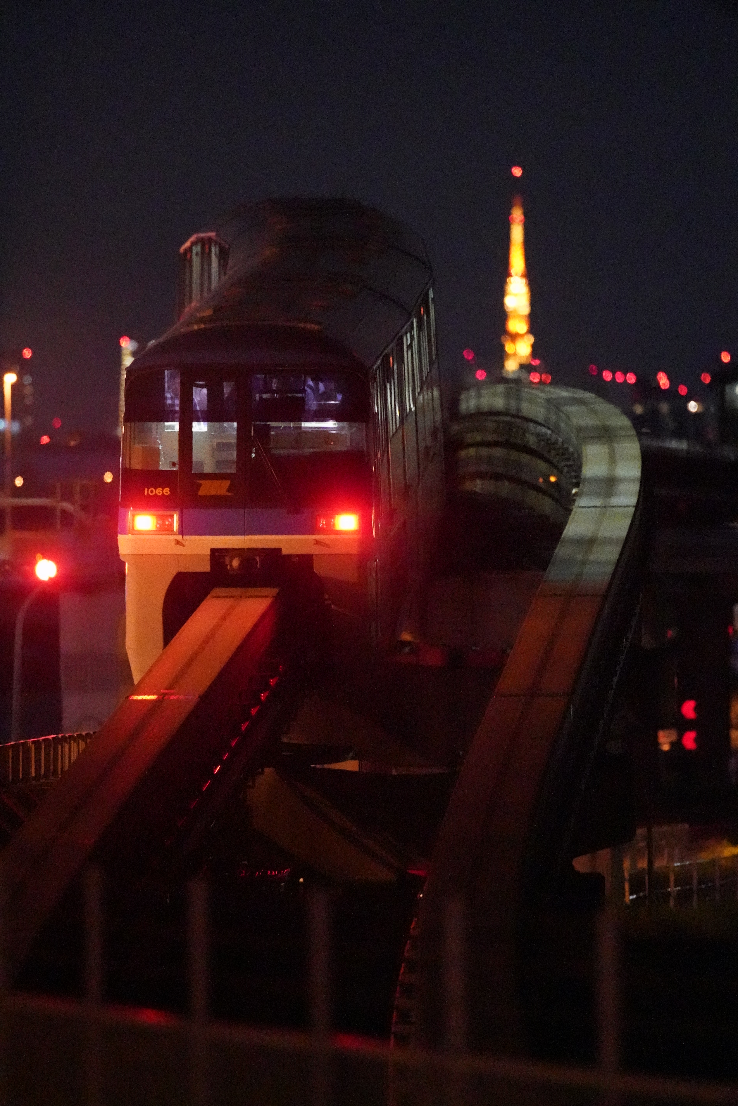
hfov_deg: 2.7
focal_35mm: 500
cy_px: 553
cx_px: 369
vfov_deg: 4.1
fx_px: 15374
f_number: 4
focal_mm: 500
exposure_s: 1/160
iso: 51200
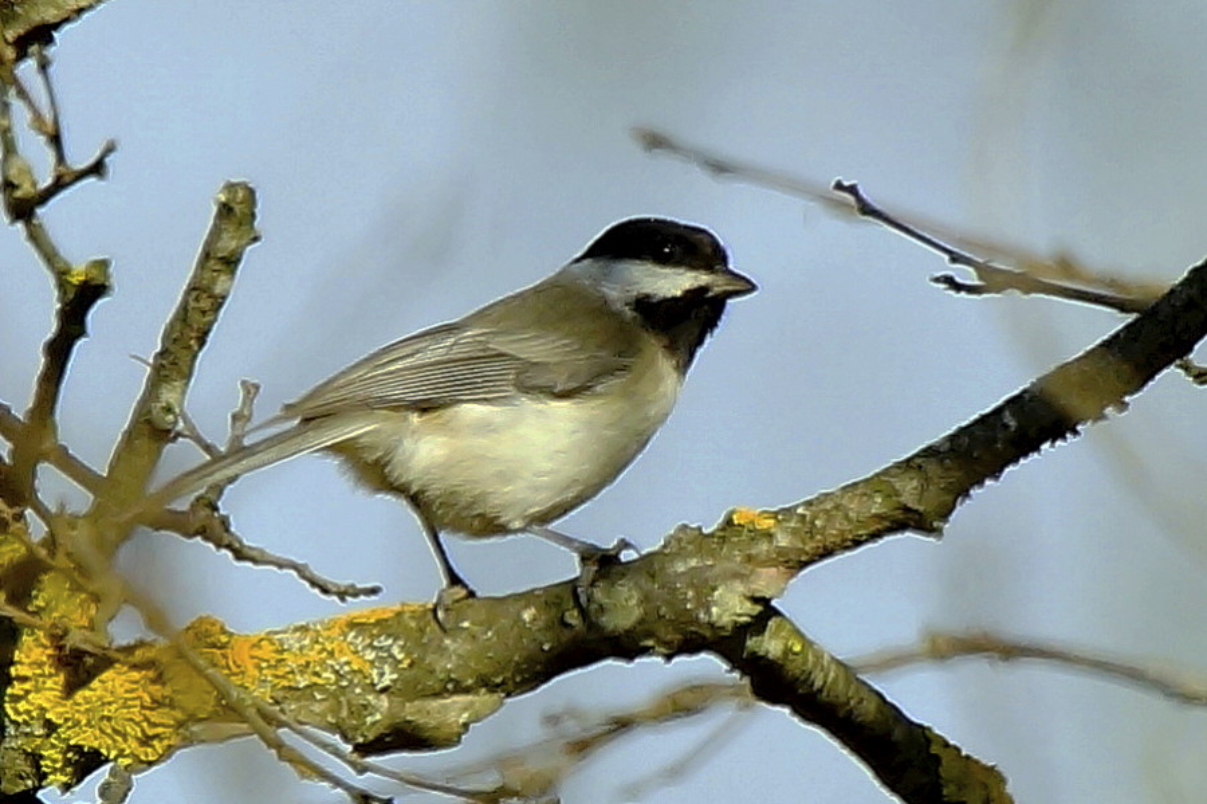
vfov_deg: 2.5
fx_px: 18764
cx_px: 604
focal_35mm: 560
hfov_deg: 3.7
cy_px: 402
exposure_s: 1/1600
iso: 500
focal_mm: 560
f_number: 6.3
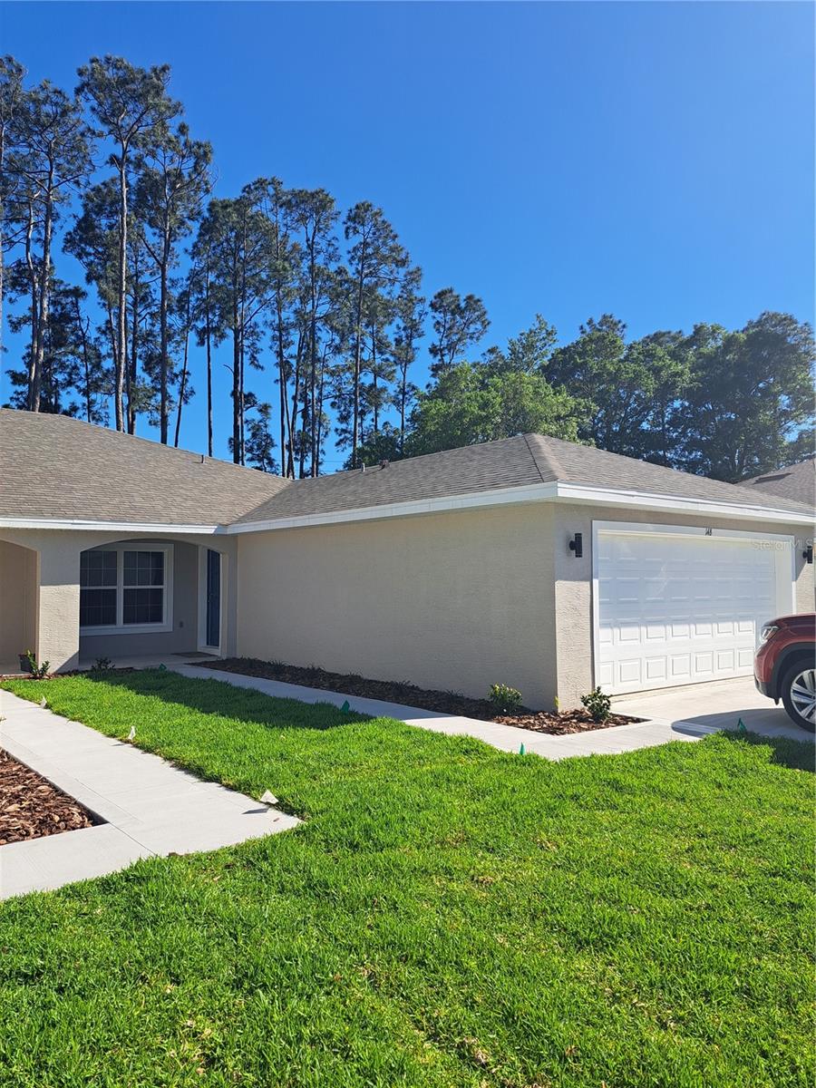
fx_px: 754
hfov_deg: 56.8
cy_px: 544
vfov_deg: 71.6
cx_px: 408
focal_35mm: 24
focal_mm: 5.23
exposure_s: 1/1258
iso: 50
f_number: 1.8
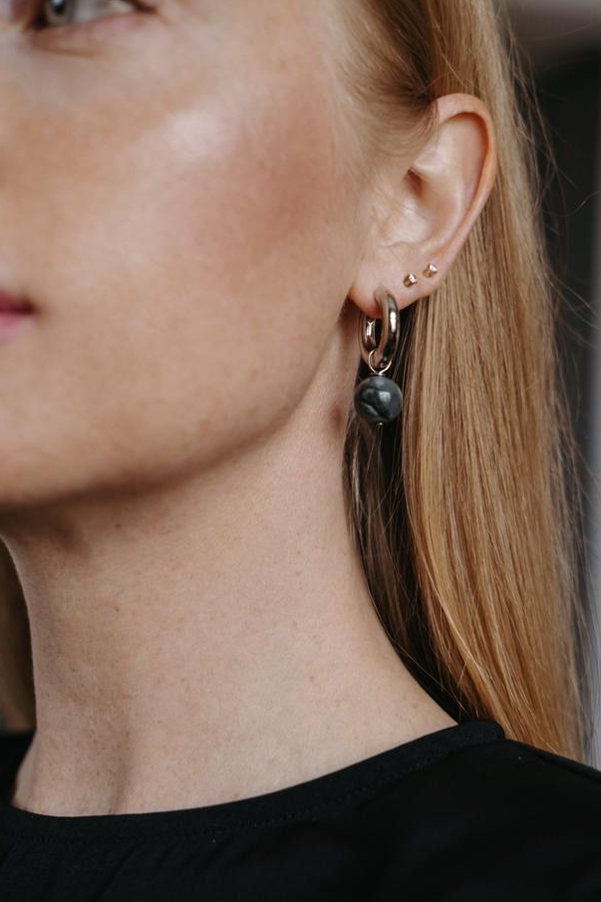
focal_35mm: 60
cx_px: 301
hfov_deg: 22.6
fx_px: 1503
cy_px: 493
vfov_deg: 33.4
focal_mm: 35
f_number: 3.2
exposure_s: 1/125
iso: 200
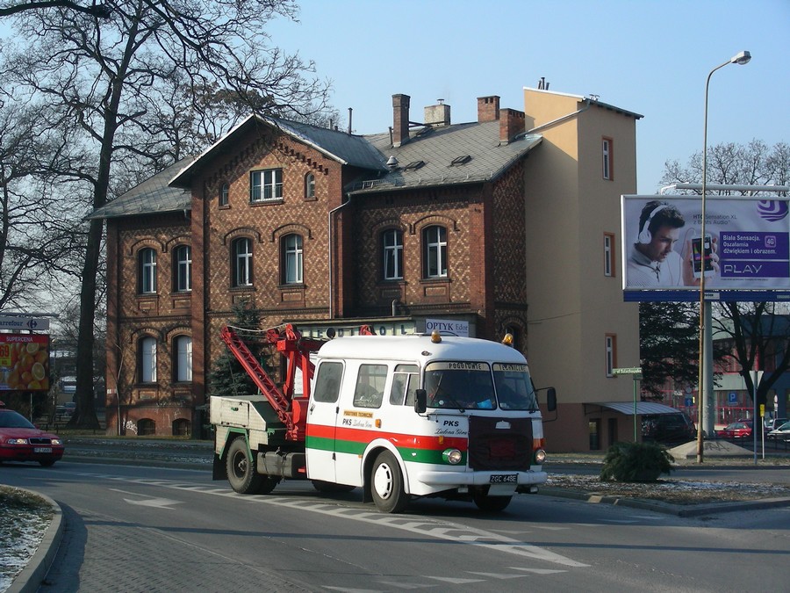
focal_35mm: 70
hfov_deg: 27.8
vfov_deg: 21.0
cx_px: 395
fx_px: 1598
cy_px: 296
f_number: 4
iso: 50
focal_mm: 11.7
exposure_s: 1/543
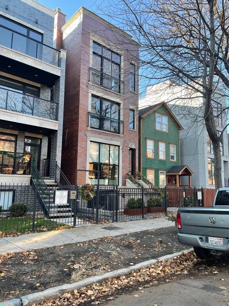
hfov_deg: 53.0
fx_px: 229
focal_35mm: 26
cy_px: 153
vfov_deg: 67.3
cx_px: 114
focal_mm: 4.2
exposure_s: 1/208
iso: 32
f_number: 1.6
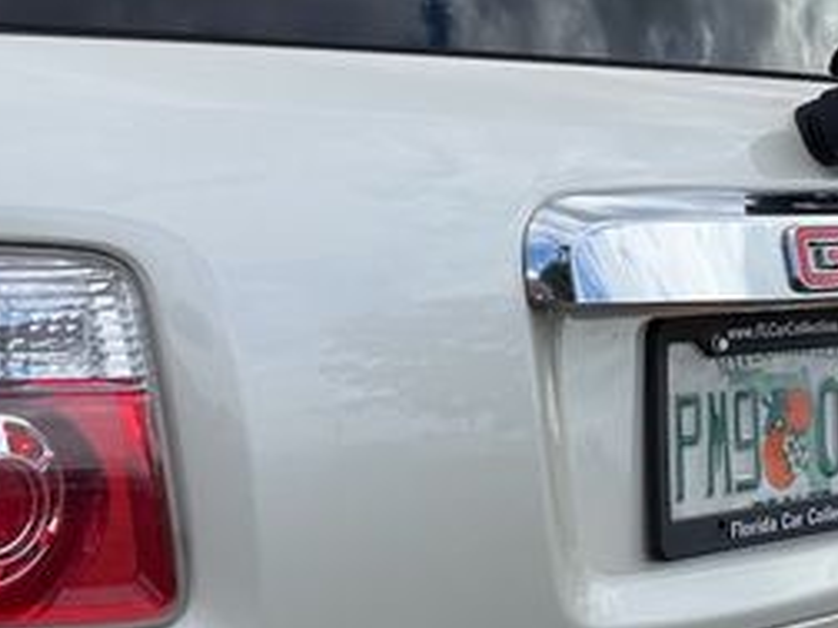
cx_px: 0
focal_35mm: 61
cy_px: 738
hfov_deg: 29.6
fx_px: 1477
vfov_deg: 22.3
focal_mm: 6.76
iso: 80
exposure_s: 1/2525
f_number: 1.78
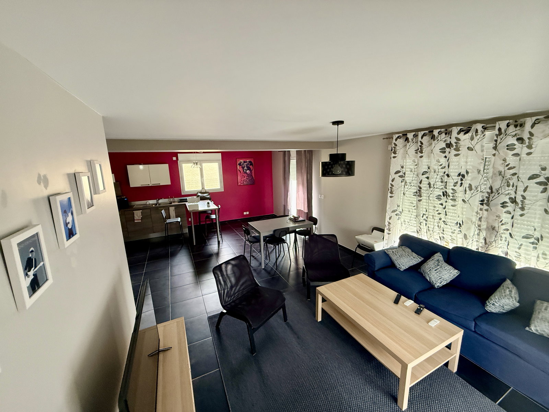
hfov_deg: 102.1
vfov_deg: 85.7
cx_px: 274
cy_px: 206
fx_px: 222
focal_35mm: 14
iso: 320
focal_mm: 2.22
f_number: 2.2
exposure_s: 1/91
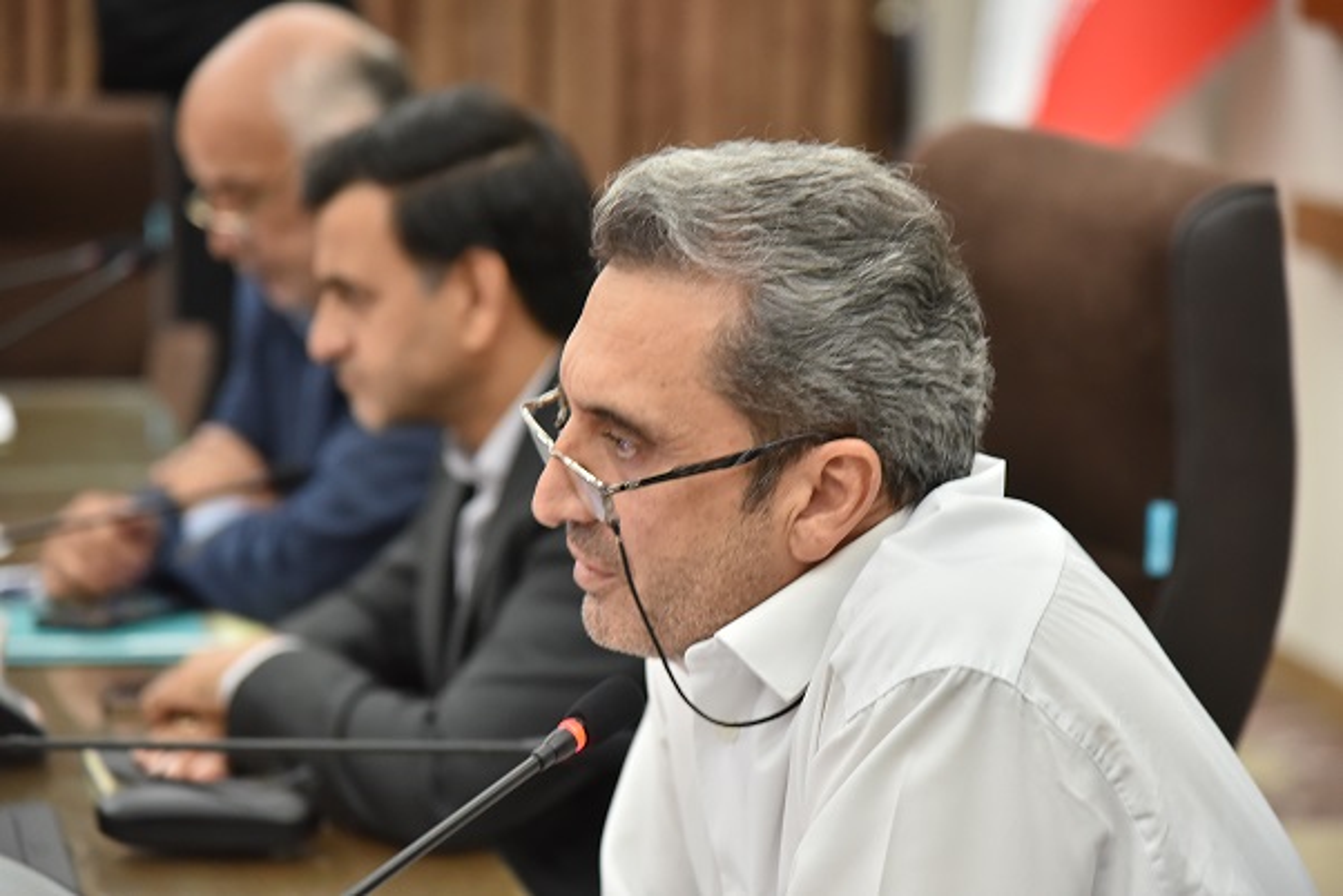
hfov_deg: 17.1
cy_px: 448
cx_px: 672
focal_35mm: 120
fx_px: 4479
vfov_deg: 11.4
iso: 2000
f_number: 4
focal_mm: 120
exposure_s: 1/80
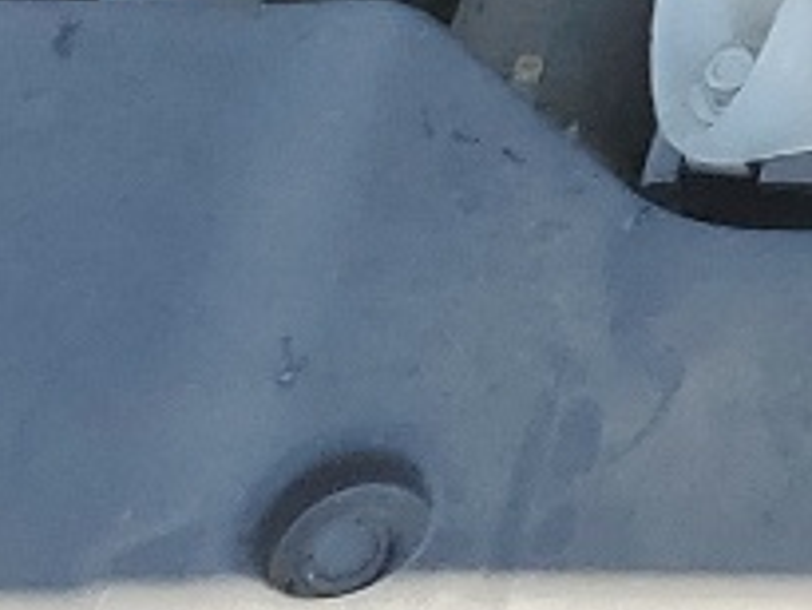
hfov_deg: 8.7
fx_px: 4765
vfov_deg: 6.5
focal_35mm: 203
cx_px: 2087
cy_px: -1355
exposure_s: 1/667
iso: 50
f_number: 1.5
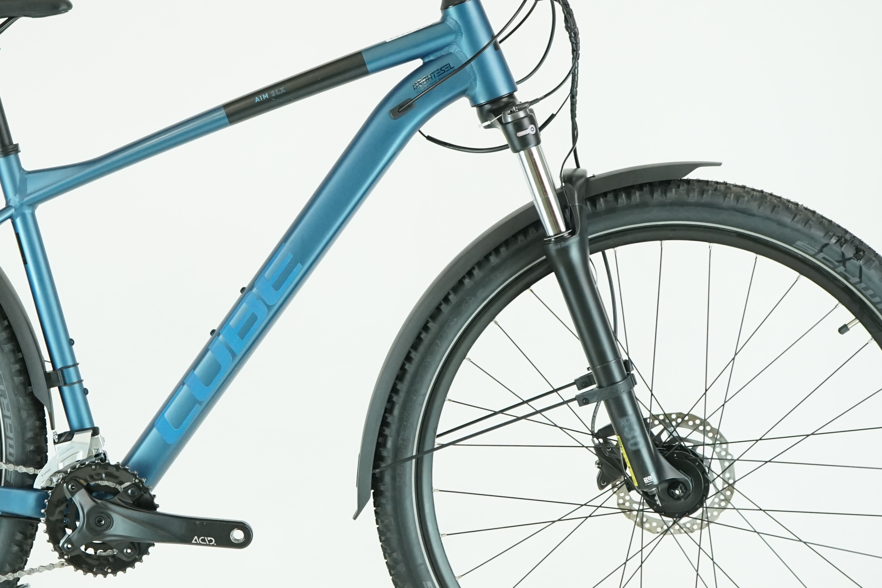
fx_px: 2474
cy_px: 236
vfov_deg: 13.5
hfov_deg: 20.1
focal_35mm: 101
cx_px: 216
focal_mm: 52
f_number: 5.6
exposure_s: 1/200
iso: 1600
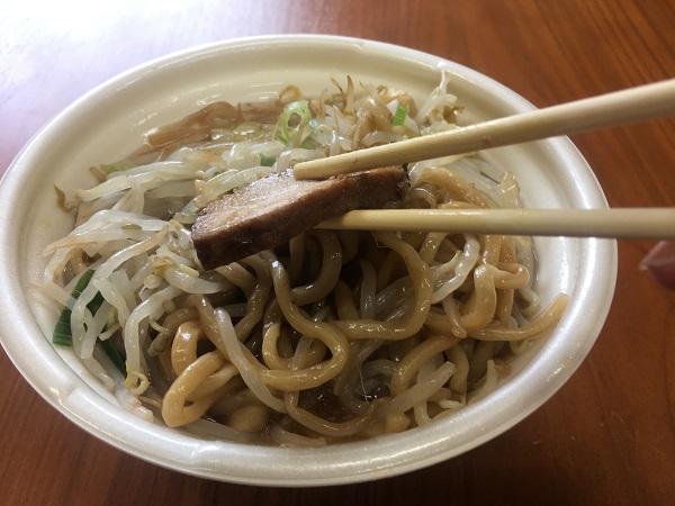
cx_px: 338
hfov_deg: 61.7
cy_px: 253
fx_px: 565
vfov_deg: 48.2
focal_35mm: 29
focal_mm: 4.15
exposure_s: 1/60
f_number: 2.2
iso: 32
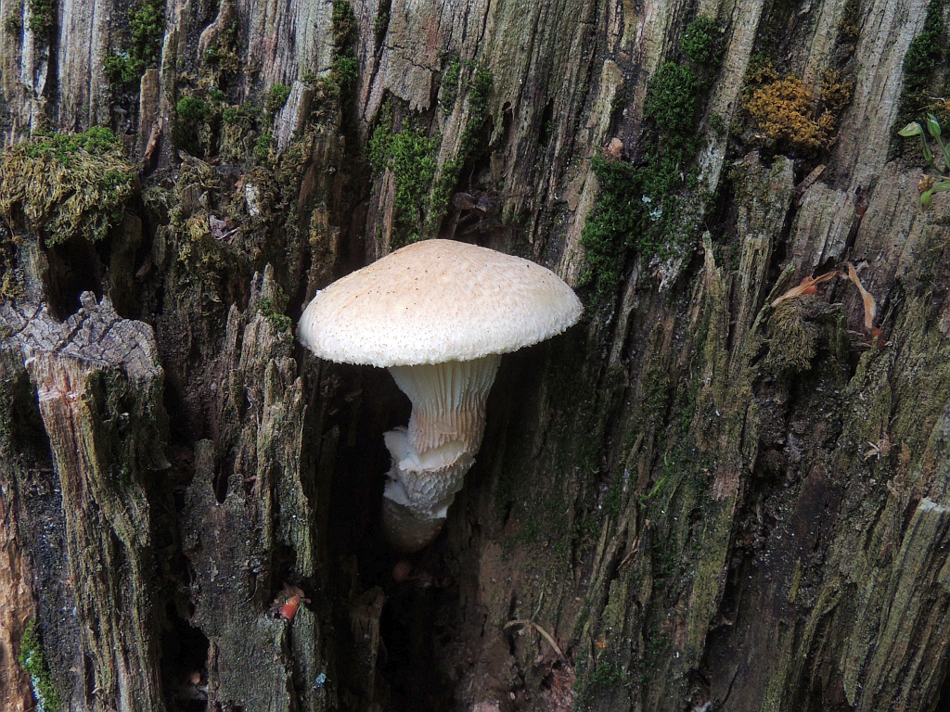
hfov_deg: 46.8
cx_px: 475
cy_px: 356
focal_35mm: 40
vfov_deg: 36.0
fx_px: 1098
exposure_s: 1/13
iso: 100
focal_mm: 7.1
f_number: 8.3
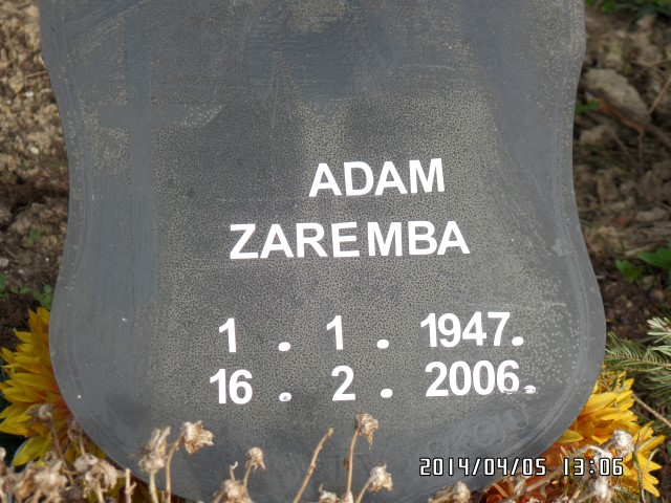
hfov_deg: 17.3
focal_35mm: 114
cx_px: 336
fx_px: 2210
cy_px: 252
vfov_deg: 13.0
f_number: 4
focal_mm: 20.3
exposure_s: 1/350
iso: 100
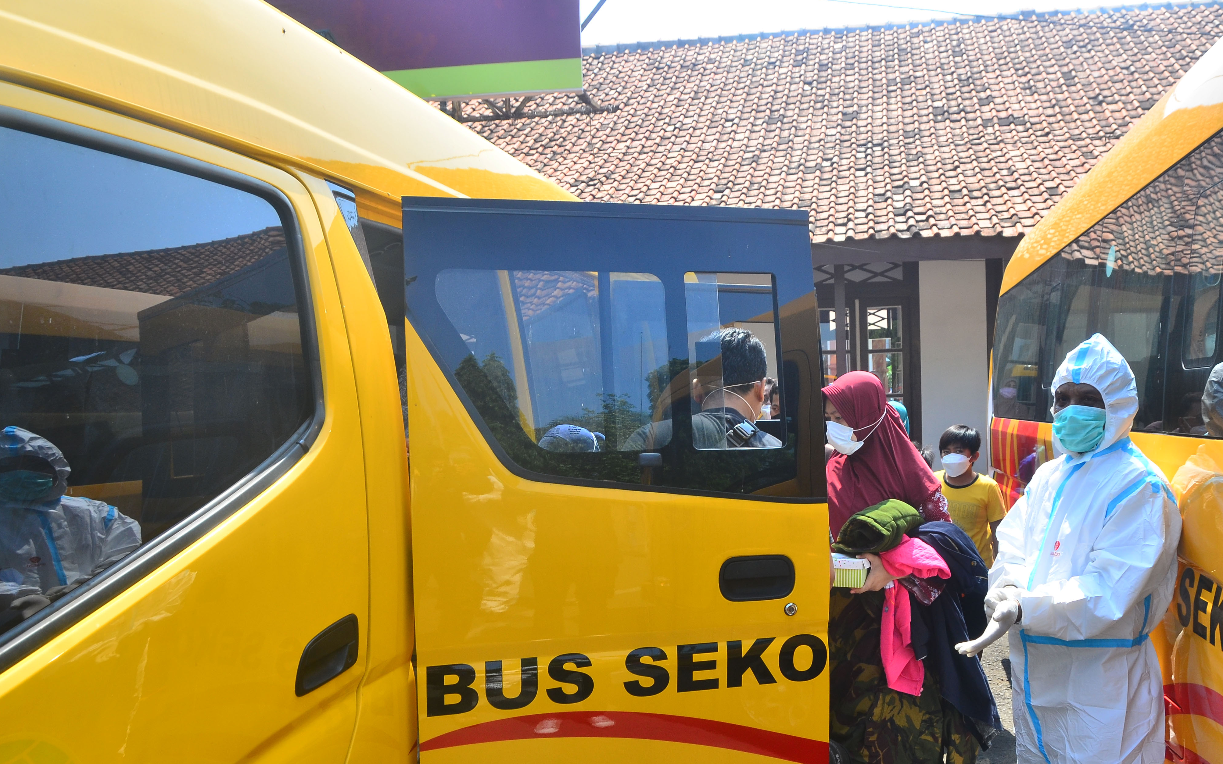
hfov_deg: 62.3
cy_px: 458
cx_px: 736
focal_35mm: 30
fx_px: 1000
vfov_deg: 41.6
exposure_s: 1/250
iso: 200
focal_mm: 16
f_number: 8
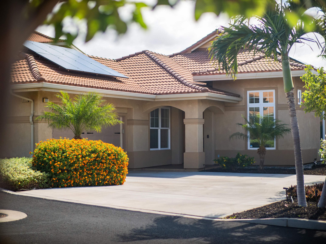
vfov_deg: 22.9
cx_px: 163
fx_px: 603
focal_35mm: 64
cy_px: 122
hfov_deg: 30.3
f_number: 1.8
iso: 400
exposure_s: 1/640
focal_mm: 32
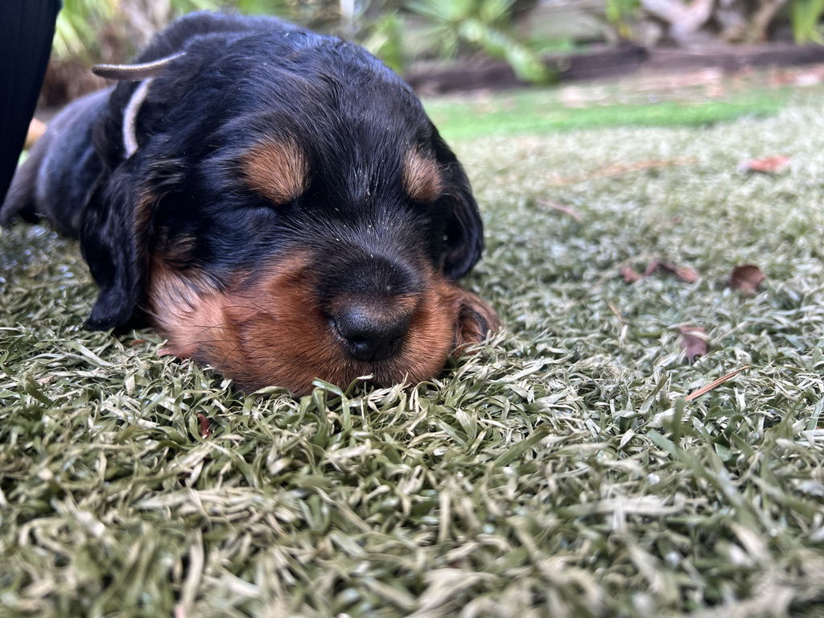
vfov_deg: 53.1
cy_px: 309
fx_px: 619
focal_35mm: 26
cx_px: 412
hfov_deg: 67.3
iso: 125
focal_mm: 5.7
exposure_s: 1/117
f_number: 1.5
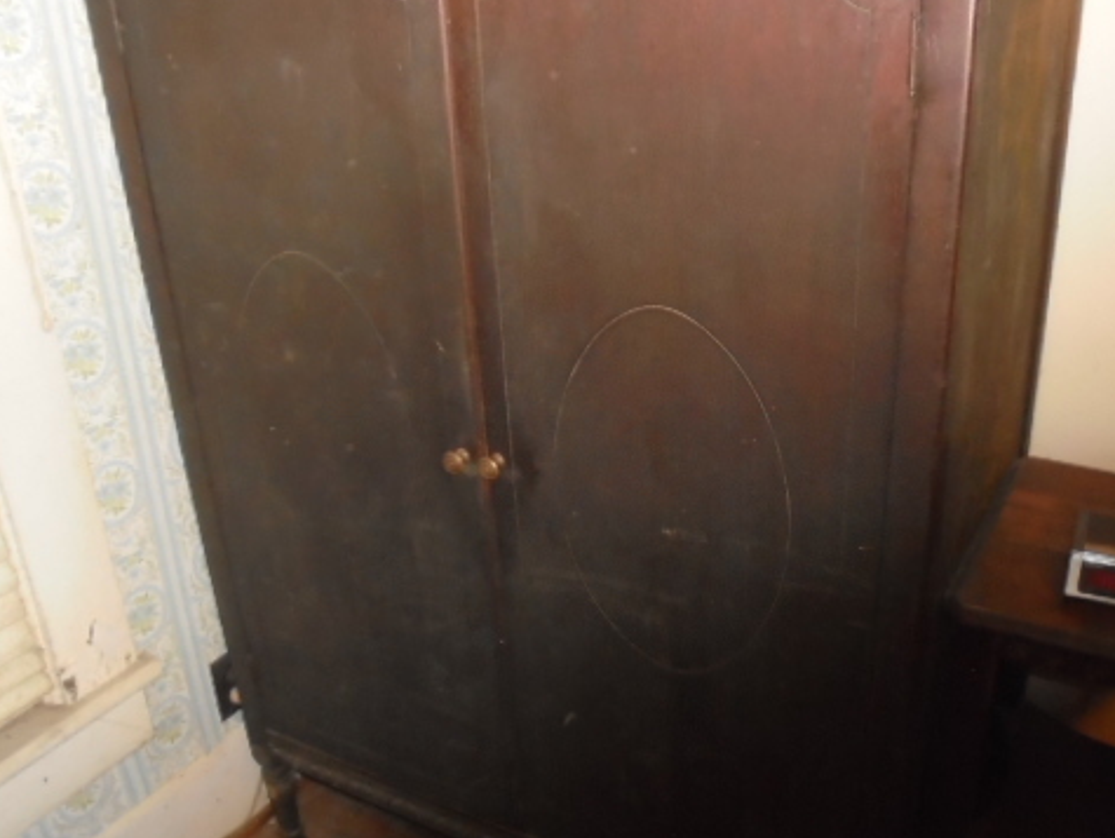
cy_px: 420
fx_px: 1128
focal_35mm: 35
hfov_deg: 52.0
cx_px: 697
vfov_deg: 40.7
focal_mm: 4.6
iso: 640
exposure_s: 1/30
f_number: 3.5
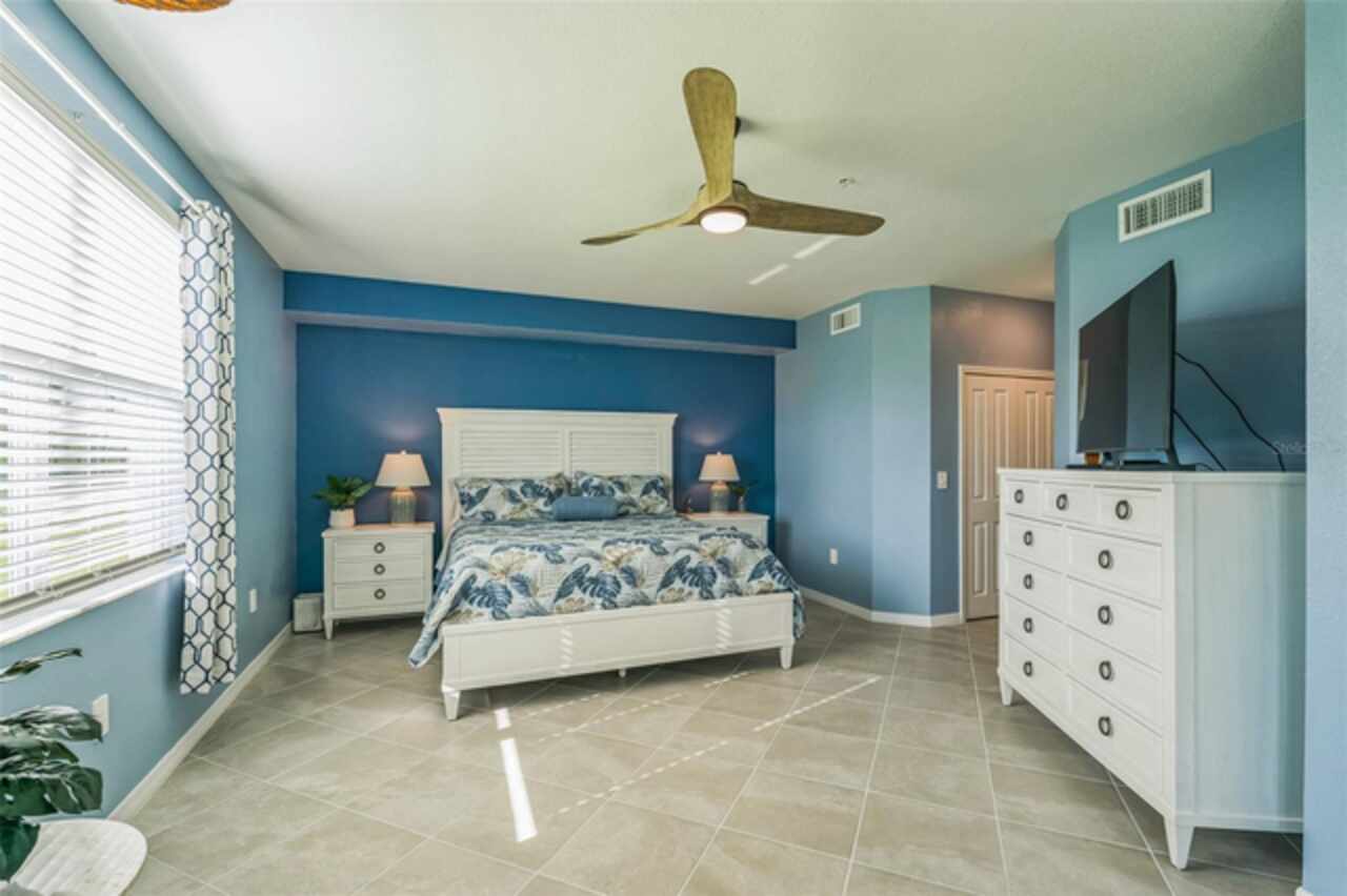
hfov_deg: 96.8
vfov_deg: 73.7
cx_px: 674
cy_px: 448
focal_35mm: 16
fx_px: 598
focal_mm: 16
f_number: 8
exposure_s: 1/40
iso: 400
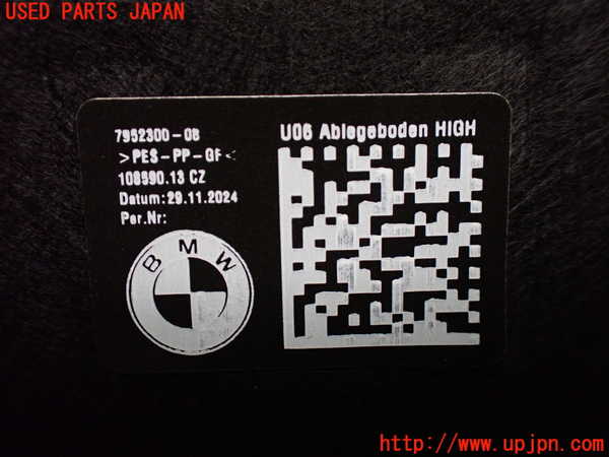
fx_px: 528
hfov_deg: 60.0
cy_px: 228
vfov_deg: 46.8
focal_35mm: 30
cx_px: 304
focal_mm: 5.4
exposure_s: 1/125
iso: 640
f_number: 2.3
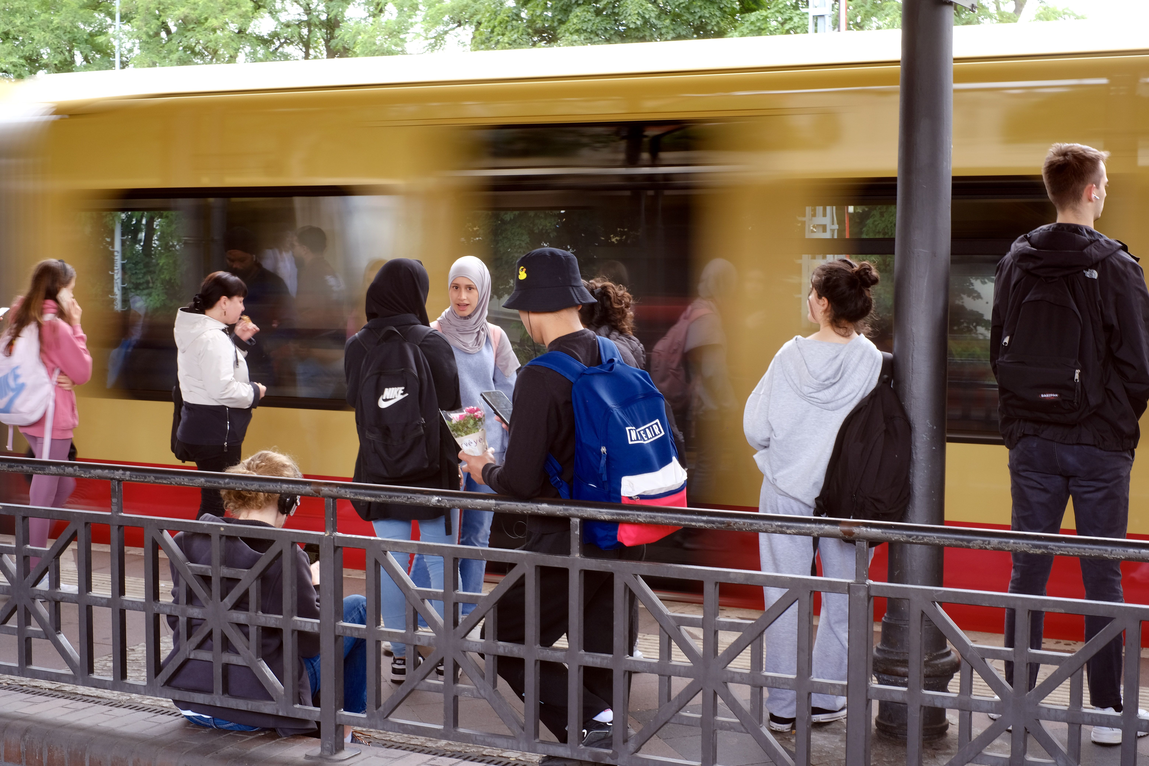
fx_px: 1691
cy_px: 383
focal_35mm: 53
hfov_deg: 37.5
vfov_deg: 25.5
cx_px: 574
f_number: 10
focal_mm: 35
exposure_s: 1/10
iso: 250
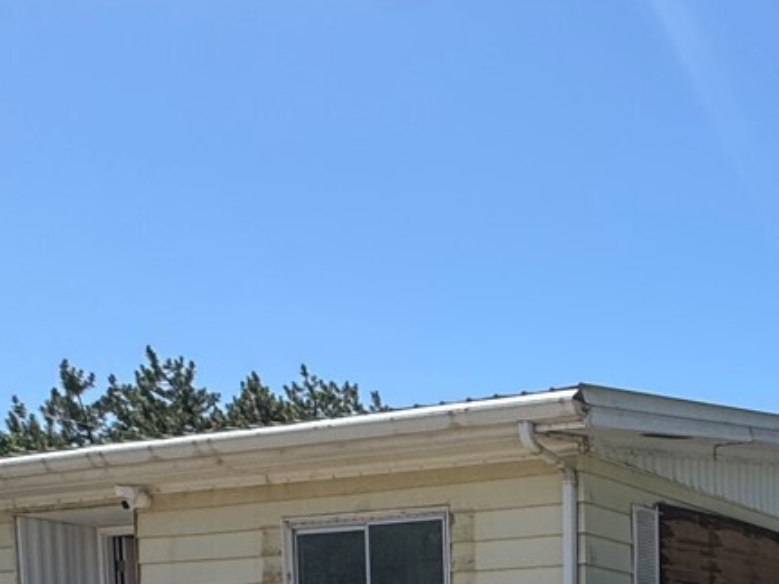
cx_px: 1018
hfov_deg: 29.5
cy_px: 859
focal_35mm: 52
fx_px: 1170
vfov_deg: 23.1
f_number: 2.2
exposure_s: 1/1178
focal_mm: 2.22
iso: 40
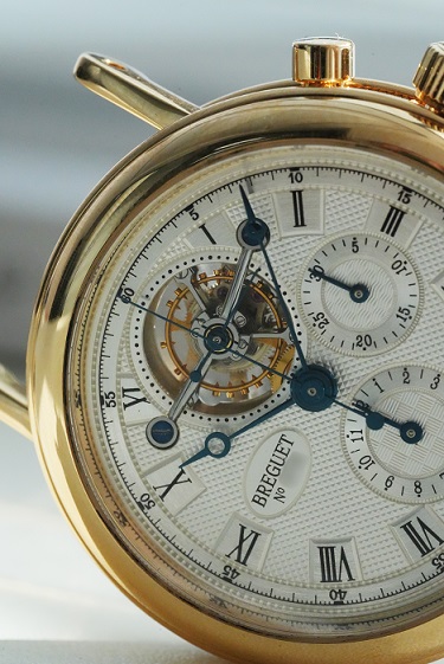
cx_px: 222
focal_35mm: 105
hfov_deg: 13.1
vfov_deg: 19.4
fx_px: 1939
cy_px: 332
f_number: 13
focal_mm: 105
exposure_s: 1/250
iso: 12800
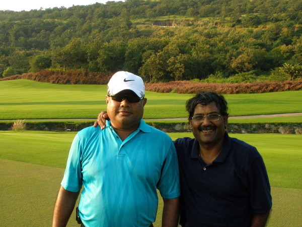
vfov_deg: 28.0
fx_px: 454
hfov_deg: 36.8
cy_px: 114
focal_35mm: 52
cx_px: 151
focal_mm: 9.1
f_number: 4.4
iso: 400
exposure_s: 1/320
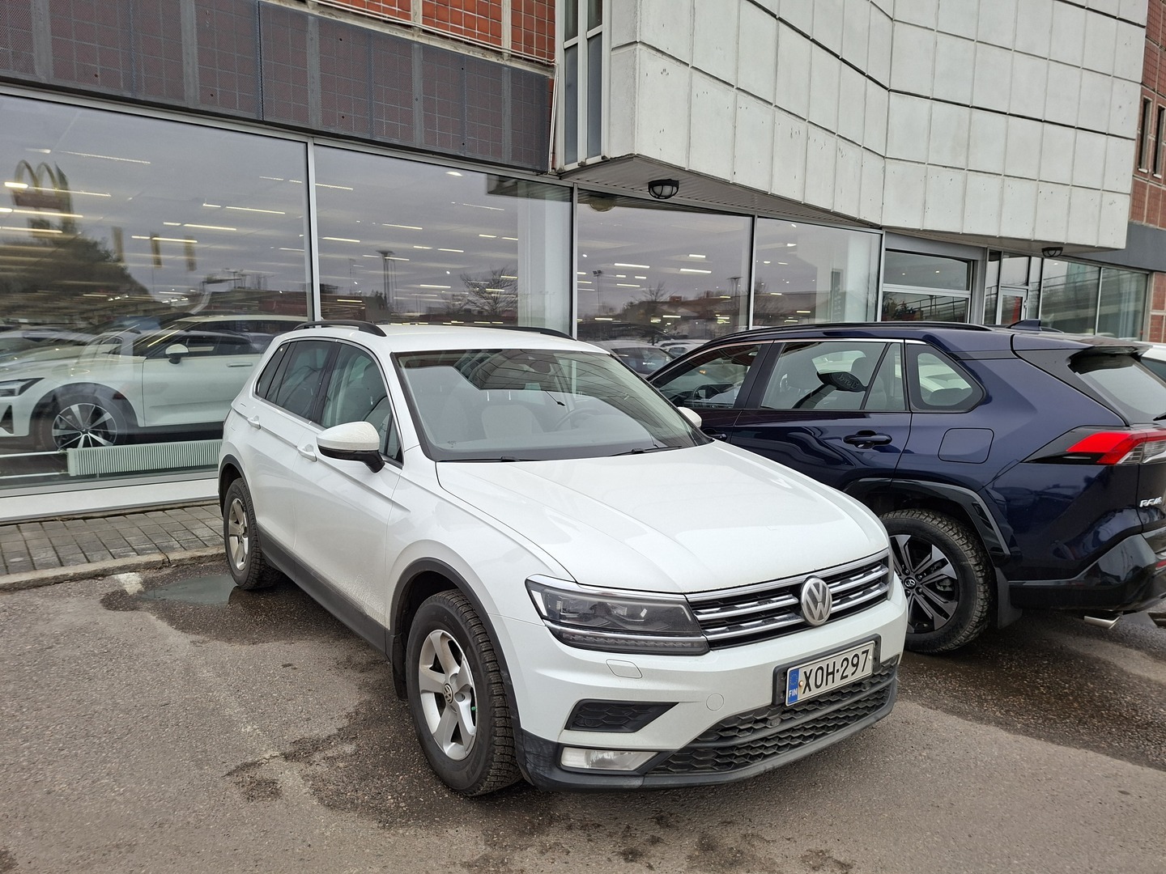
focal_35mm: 23
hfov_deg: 73.9
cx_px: 583
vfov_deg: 58.9
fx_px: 775
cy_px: 437
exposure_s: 1/322
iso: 50
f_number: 1.8
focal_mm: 5.54
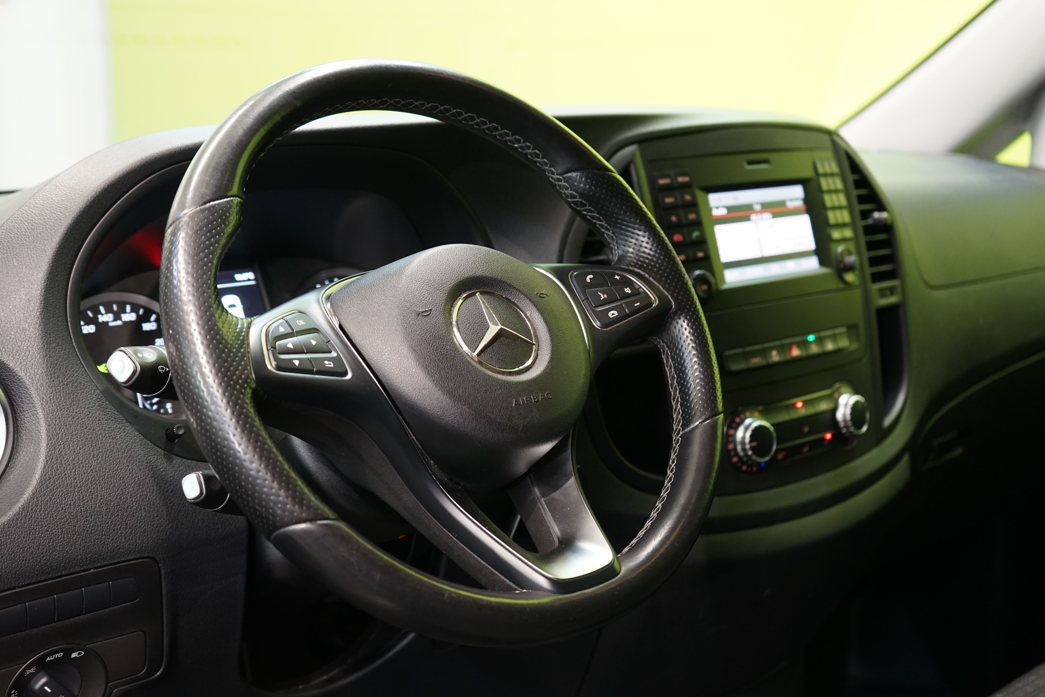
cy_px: 348
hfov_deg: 45.4
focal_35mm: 43
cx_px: 522
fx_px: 1248
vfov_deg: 31.2
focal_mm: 43
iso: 1250
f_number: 4.5
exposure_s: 1/20
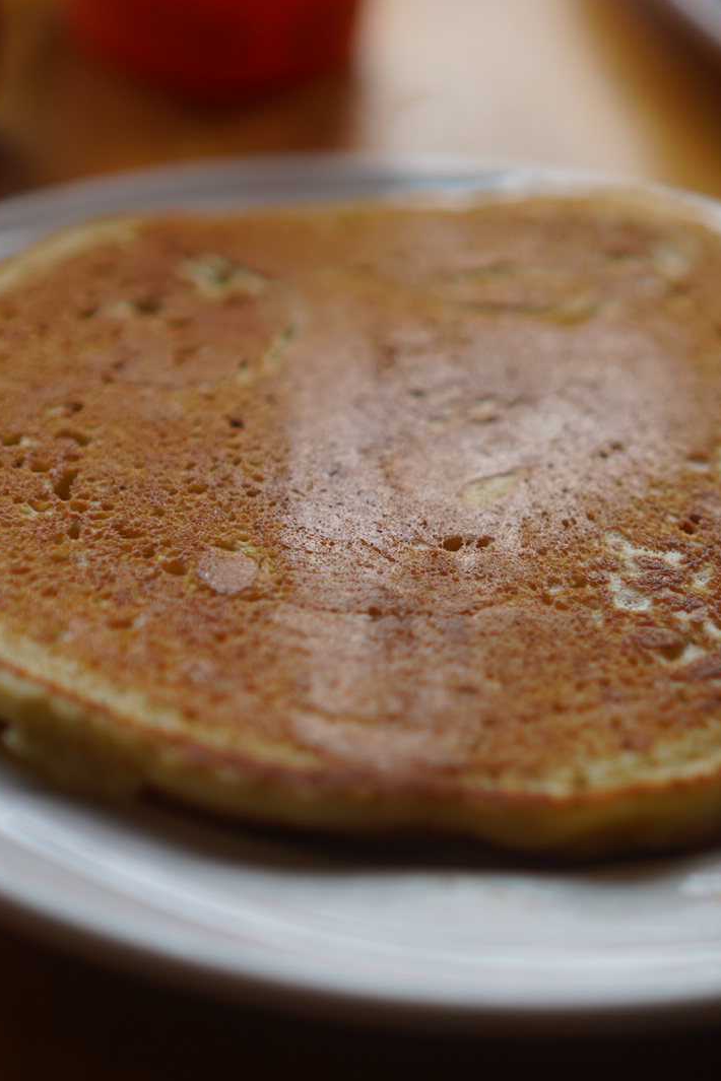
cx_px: 500
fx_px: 2373
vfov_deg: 25.7
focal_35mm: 79
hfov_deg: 17.2
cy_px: 546
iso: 100
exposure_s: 1/320
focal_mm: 35
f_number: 1.8
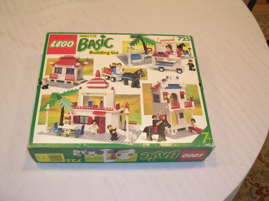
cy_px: 100
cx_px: 134
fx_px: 295
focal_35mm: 38
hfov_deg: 49.0
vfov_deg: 37.7
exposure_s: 1/29.2
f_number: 2.8
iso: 375
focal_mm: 5.8
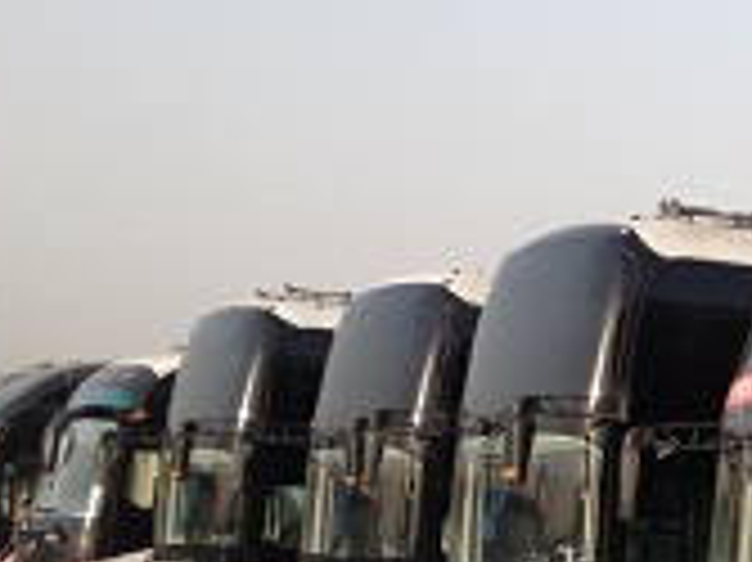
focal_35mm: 126
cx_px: 1288
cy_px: 504
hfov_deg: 14.1
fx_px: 2735
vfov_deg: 11.7
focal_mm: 4.28
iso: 50
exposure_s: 1/563
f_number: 2.4
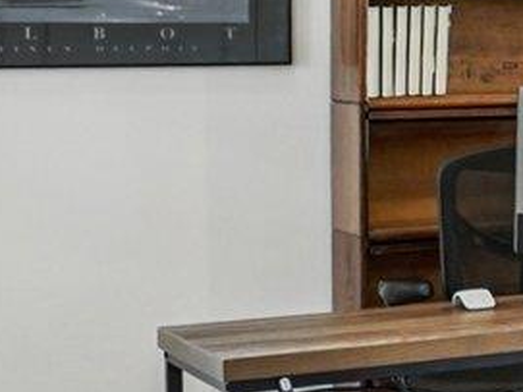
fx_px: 1712
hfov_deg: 10.6
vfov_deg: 12.9
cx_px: 1654
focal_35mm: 113
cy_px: 34
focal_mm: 15.6
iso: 800
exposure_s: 1/80
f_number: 8
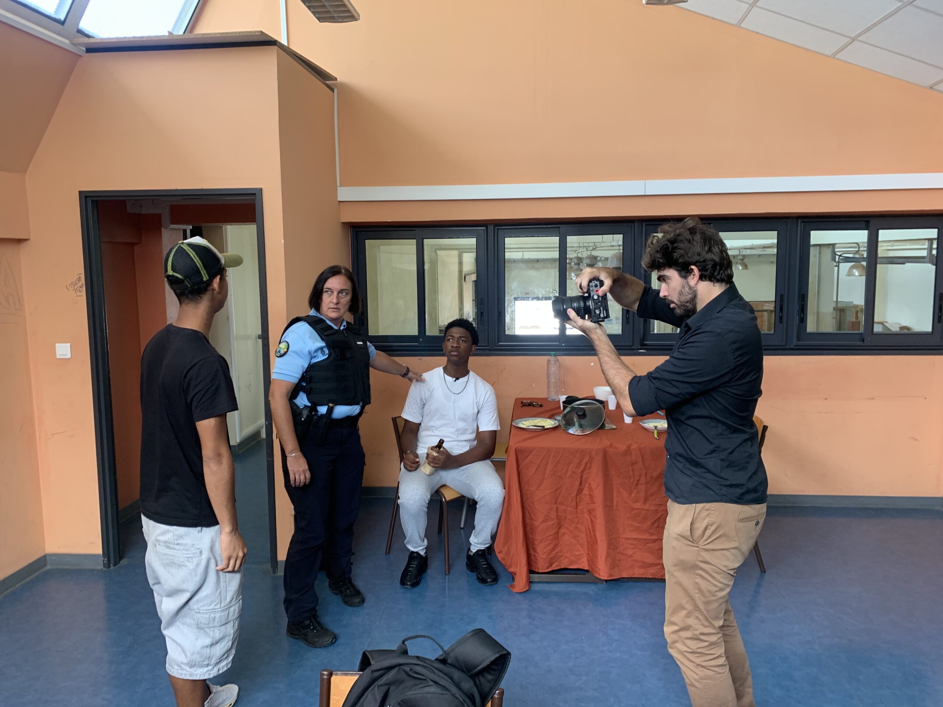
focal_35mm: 26
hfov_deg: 67.3
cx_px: 472
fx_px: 708
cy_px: 354
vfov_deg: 53.1
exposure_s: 1/60
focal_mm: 4.25
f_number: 1.8
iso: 100
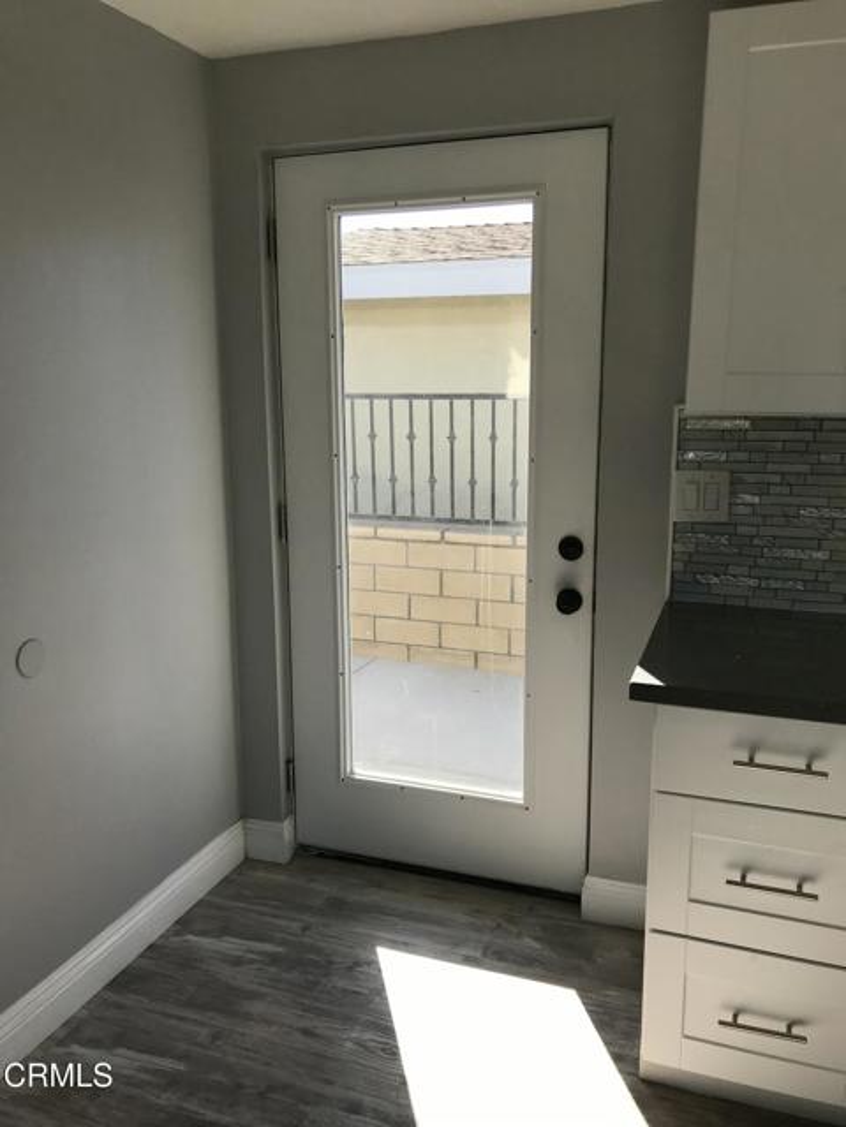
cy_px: 564
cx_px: 423
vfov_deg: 63.4
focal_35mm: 28
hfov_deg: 49.7
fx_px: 912
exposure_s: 1/544
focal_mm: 3.99
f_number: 1.8
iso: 20
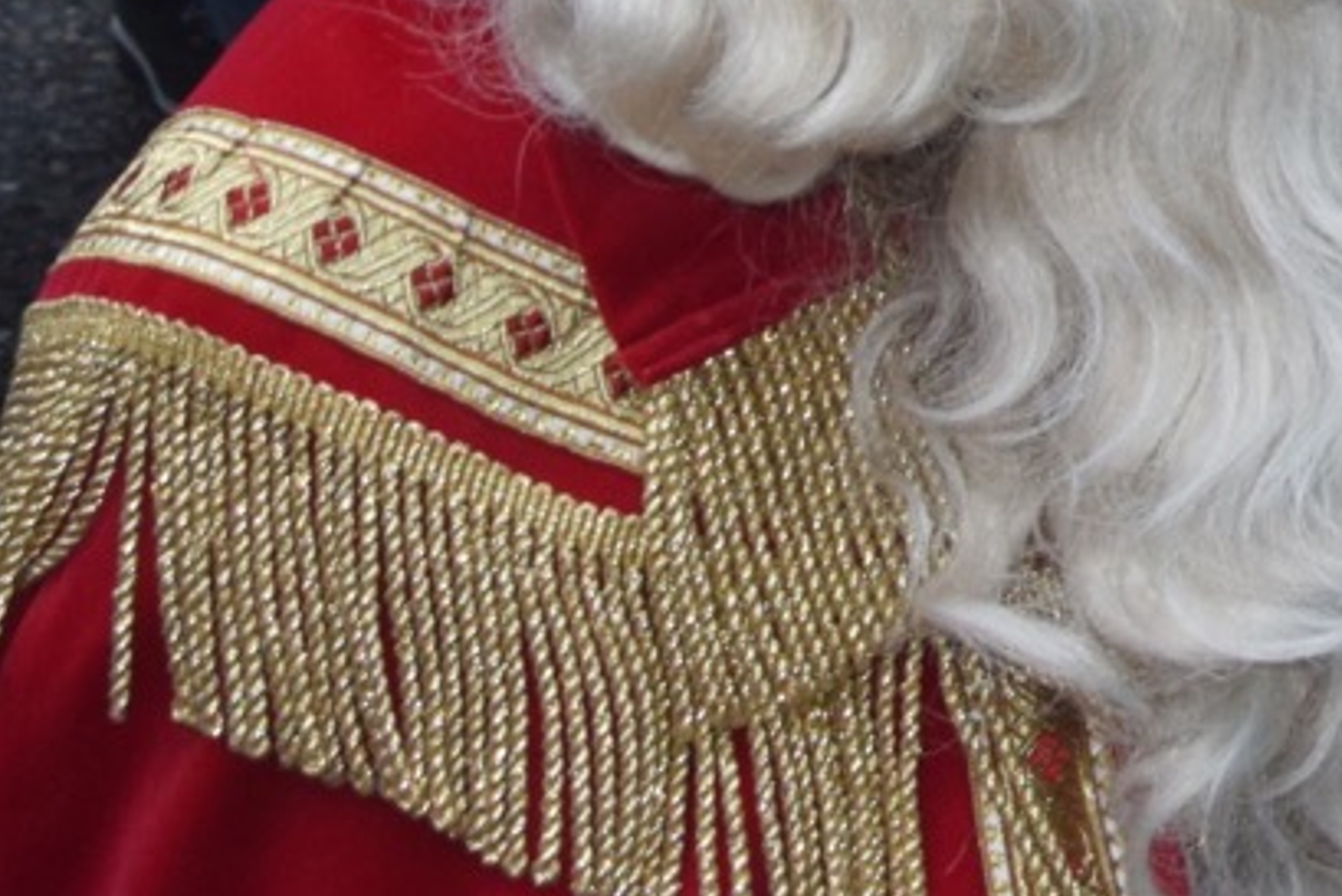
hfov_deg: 13.4
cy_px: -901
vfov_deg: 9.7
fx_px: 4922
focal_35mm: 132
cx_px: 2674
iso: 800
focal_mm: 18
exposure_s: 1/125
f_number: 5.6
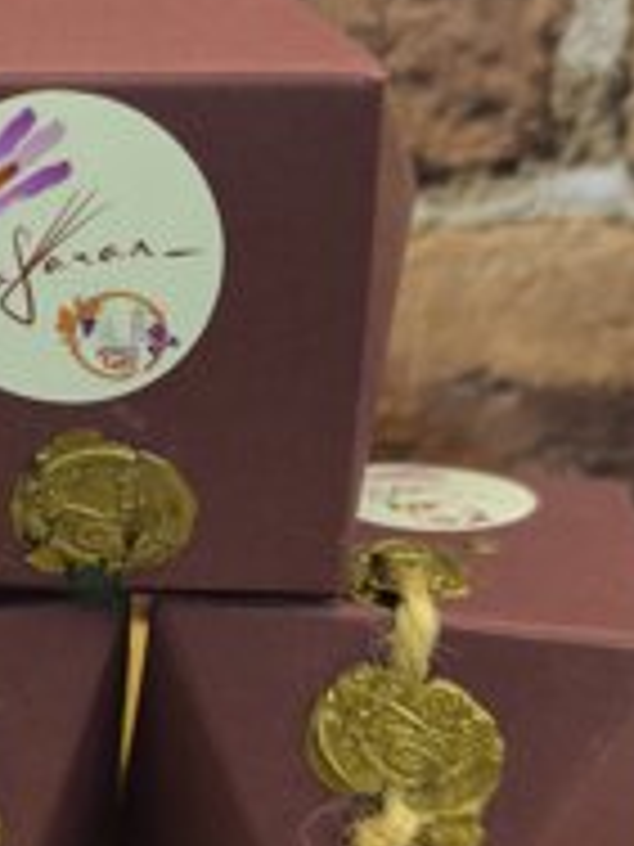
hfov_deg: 29.0
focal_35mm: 49
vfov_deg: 38.6
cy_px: 540
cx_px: 130
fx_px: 1197
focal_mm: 6.14
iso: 3200
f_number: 1.65
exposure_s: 1/25
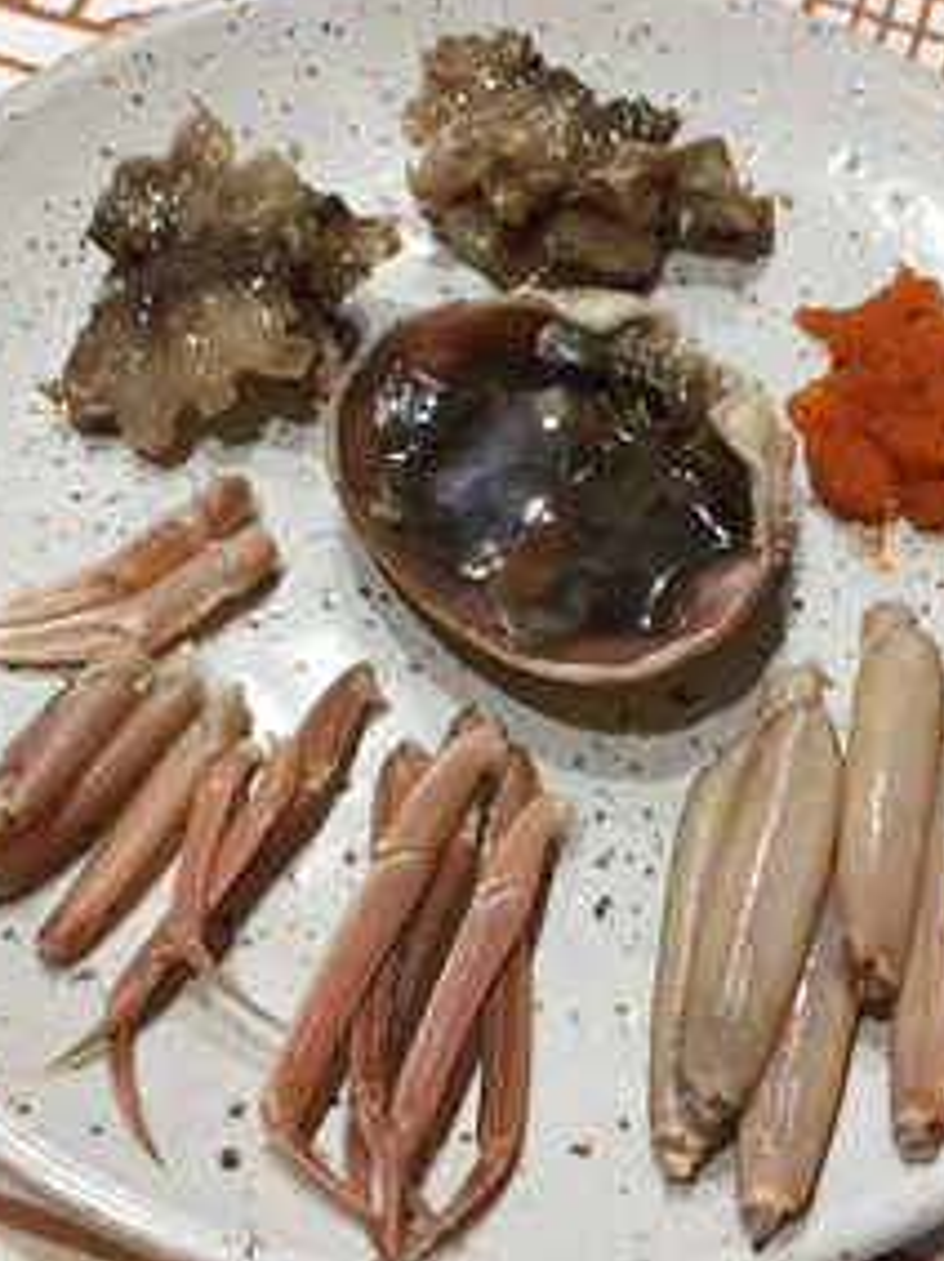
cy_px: 624
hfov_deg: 35.1
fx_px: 1492
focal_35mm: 41
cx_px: 534
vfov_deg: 45.8
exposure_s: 1/30
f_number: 2.2
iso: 125
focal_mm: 4.15
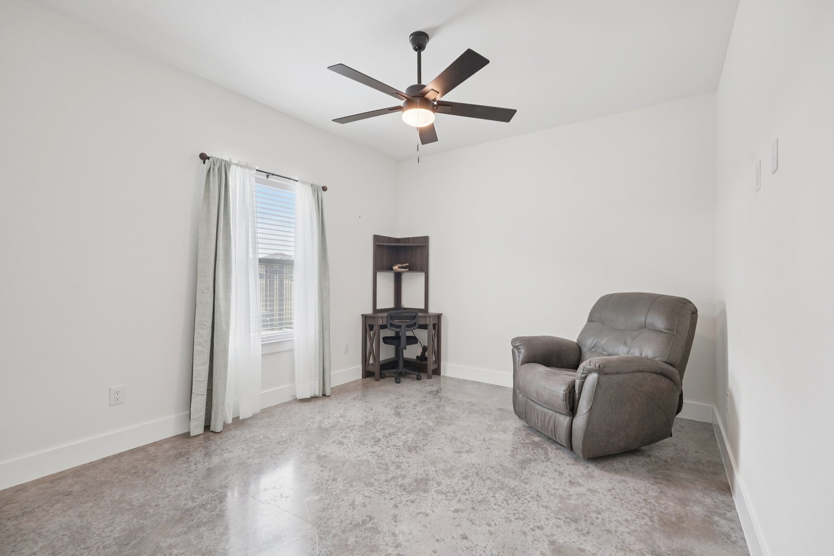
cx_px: 417
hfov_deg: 95.0
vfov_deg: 72.0
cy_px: 278
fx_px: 382
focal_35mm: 16
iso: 400
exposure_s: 1/30
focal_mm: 16.5
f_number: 8
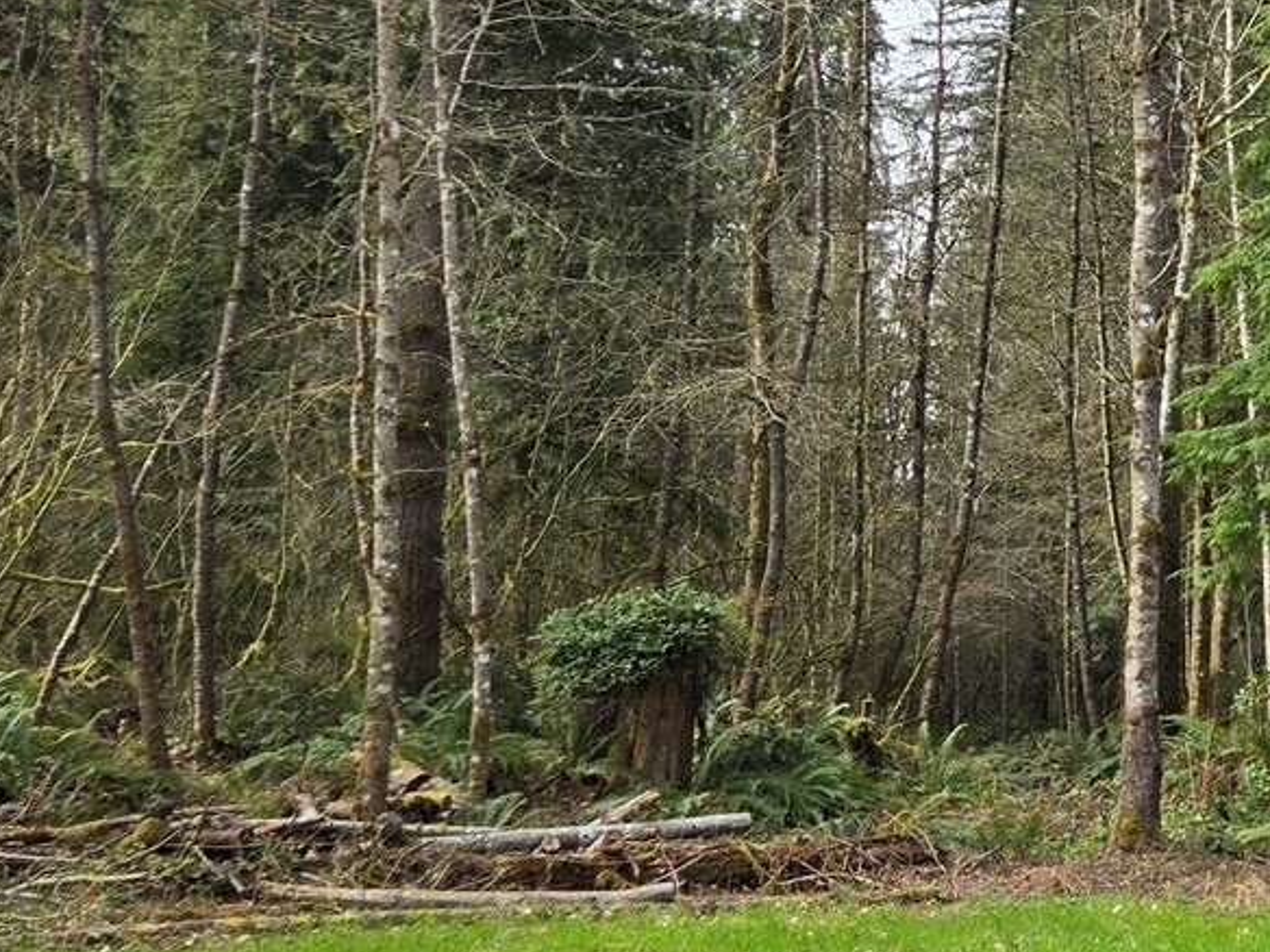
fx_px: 2311
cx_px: 1377
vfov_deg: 23.1
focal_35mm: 63
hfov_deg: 28.1
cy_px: 274
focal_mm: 5.4
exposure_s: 1/593
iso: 25
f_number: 1.8
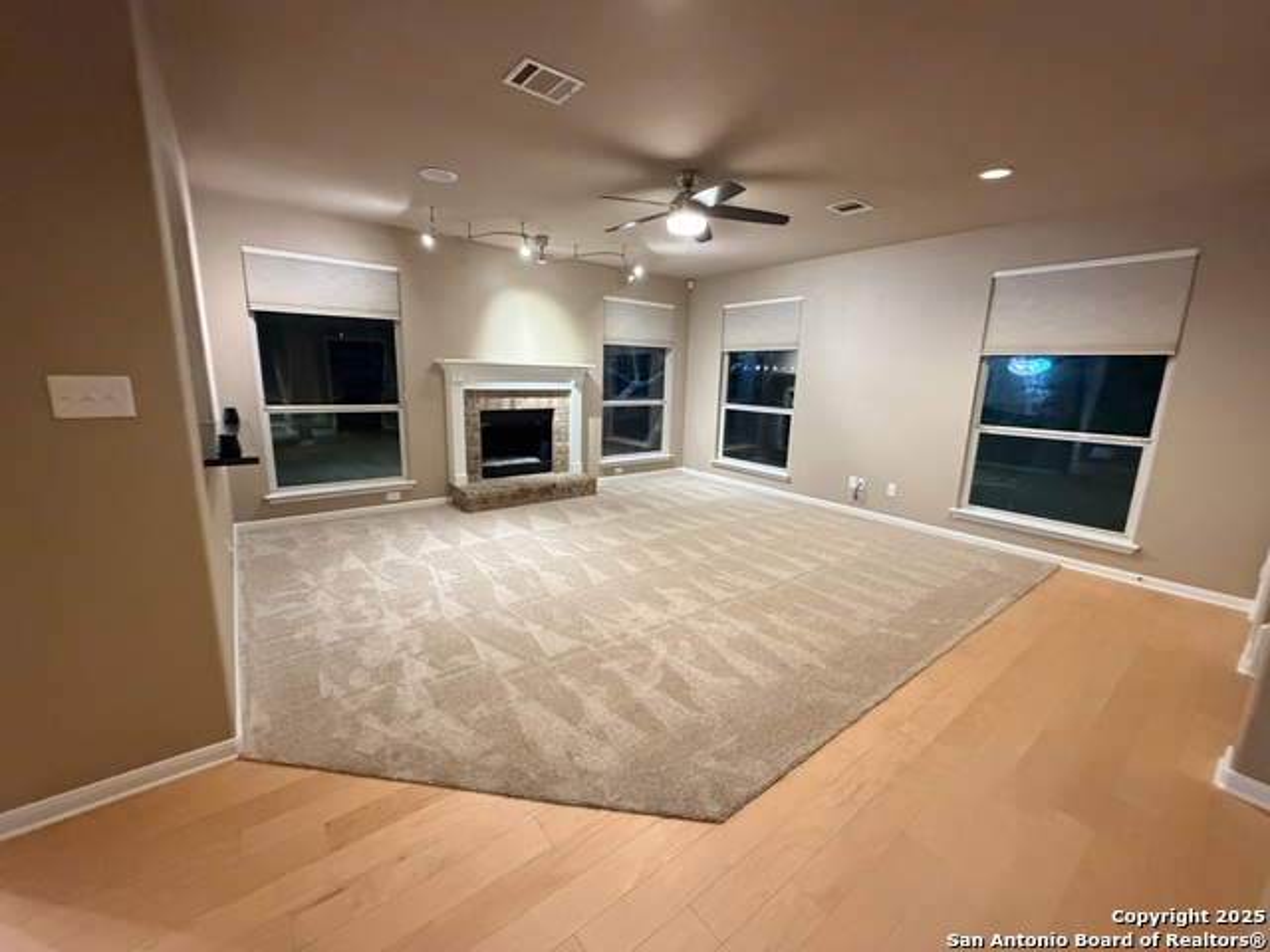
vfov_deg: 85.7
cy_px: 476
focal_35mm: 14
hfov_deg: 102.1
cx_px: 635
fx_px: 514
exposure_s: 1/60
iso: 800
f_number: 2.2
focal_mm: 2.22
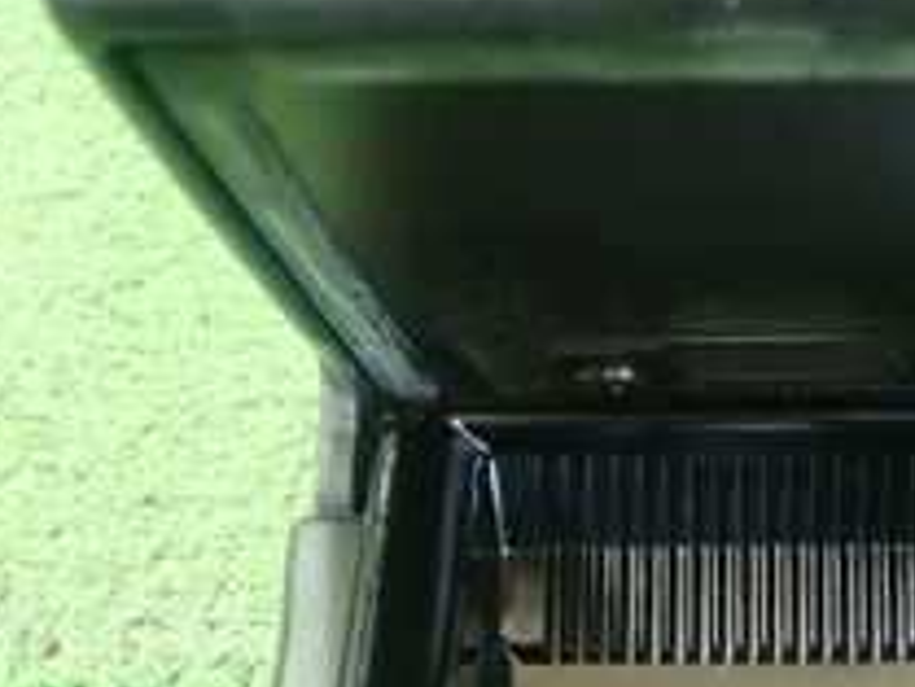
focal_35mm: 86
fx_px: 2275
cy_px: 634
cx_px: 792
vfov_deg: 16.9
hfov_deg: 22.3
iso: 800
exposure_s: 1/60
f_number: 2.3
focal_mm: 5.5
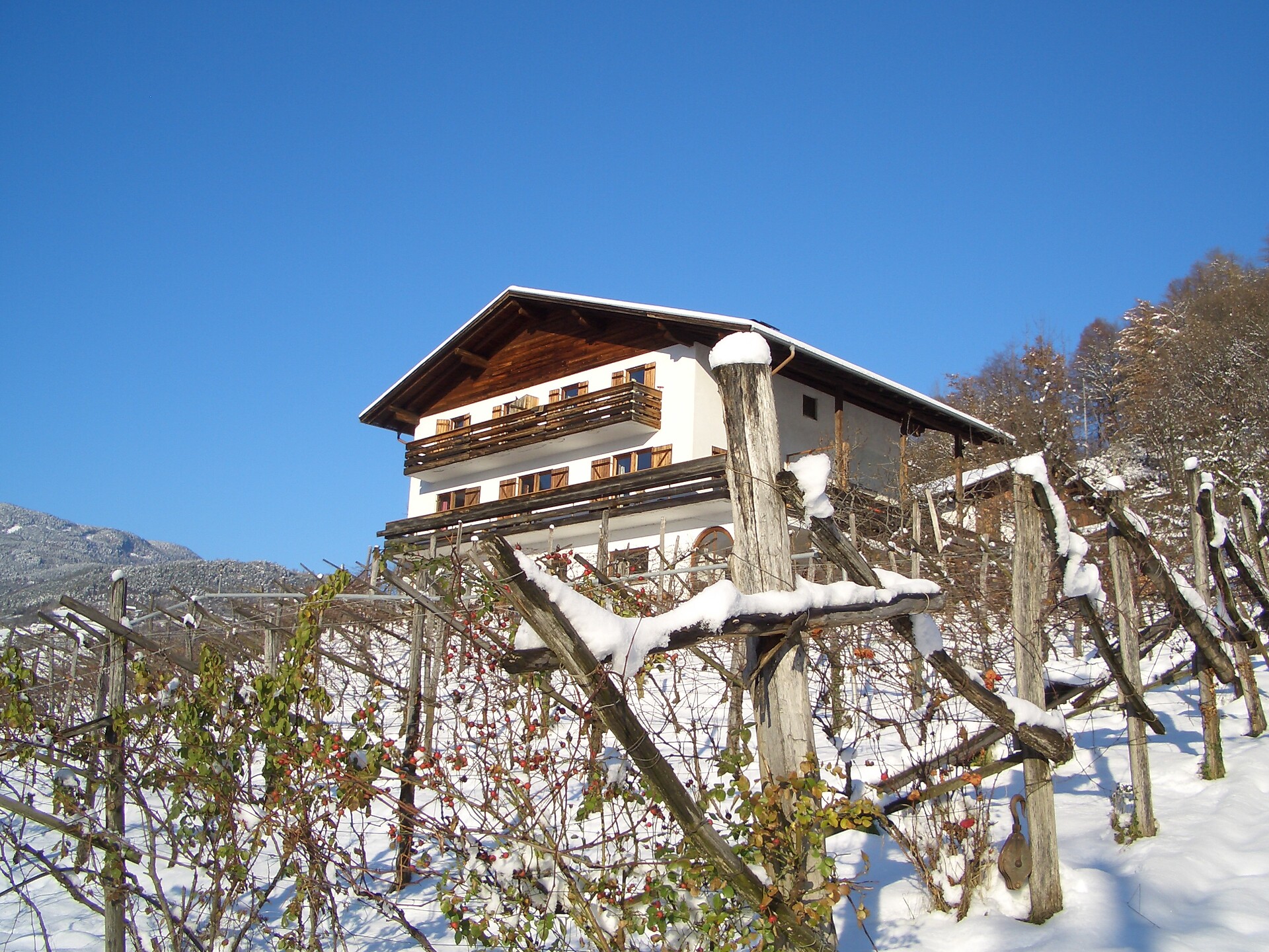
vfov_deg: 40.7
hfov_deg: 52.6
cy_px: 476
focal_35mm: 35
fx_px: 1283
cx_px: 634
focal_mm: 5.8
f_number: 4.3
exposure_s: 1/400
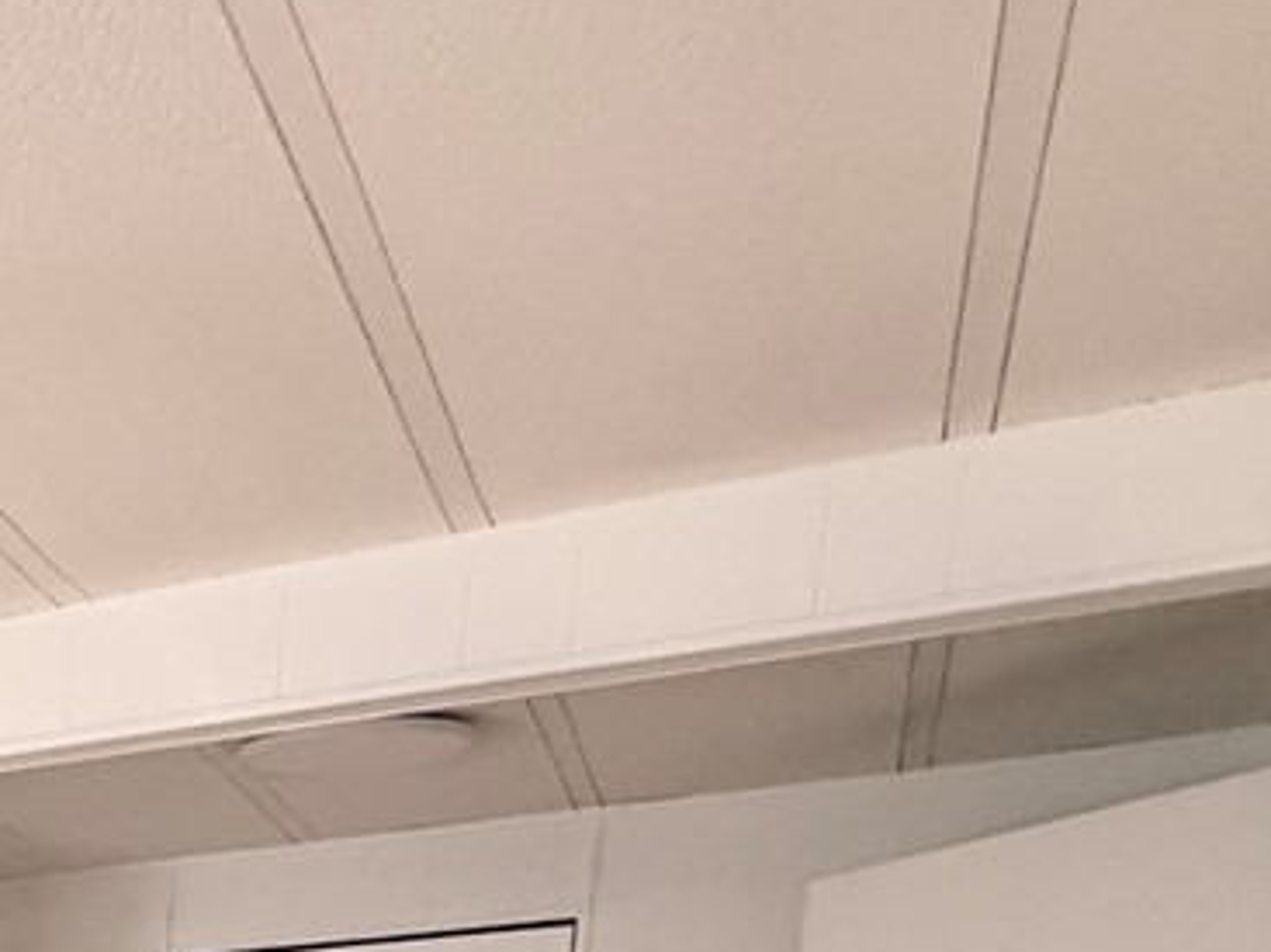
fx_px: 2239
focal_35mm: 61
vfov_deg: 19.0
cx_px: -1053
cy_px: 1669
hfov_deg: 20.9
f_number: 2.2
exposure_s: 1/80
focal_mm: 2.22
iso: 320
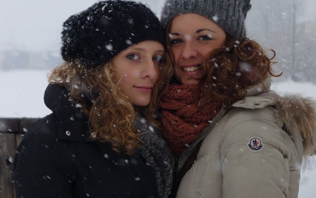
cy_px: 80
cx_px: 159
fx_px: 1956
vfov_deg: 5.8
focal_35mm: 227
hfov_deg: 9.2
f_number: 3.7
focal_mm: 37.8
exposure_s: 1/500
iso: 200
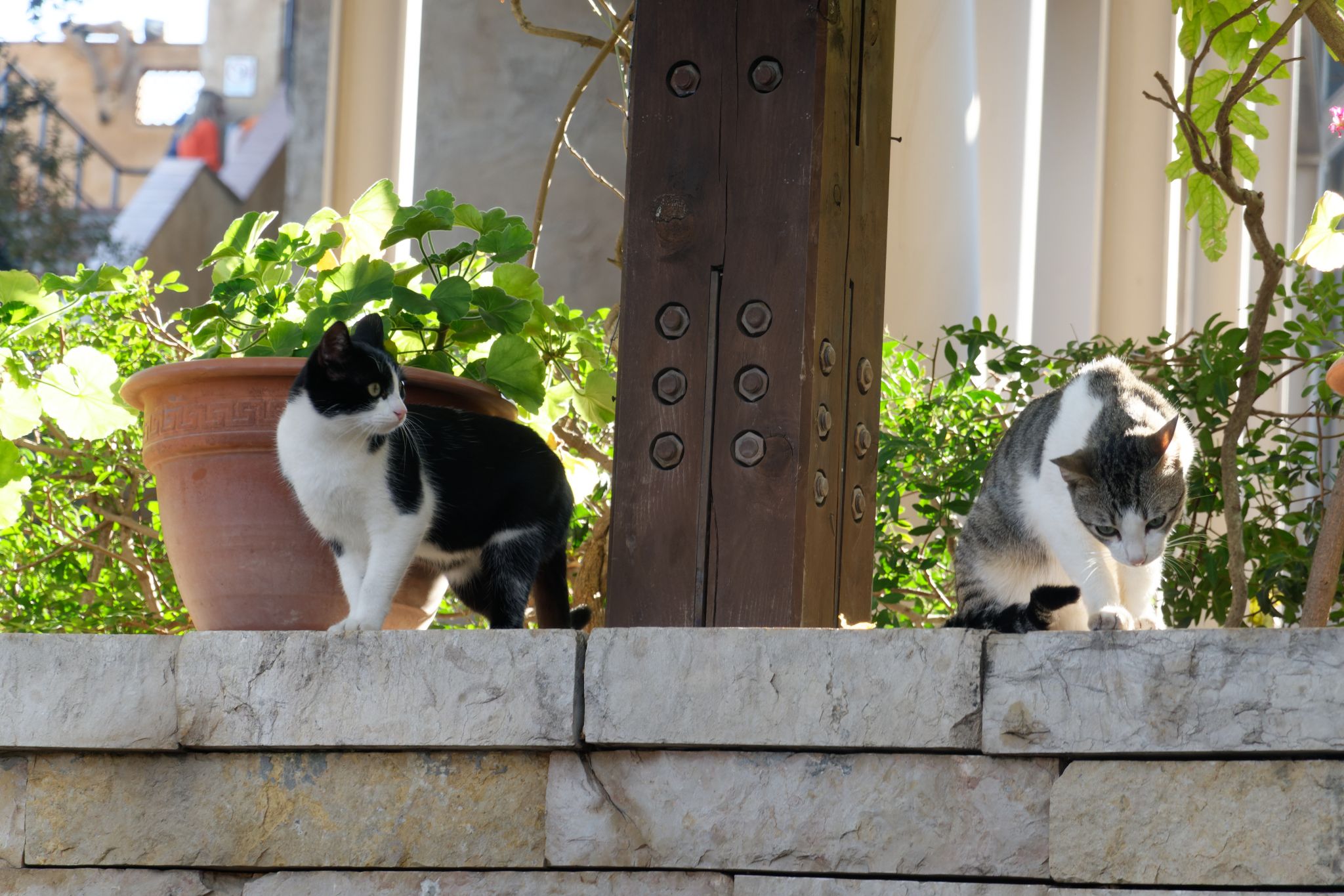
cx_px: 672
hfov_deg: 12.9
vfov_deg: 8.6
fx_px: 5935
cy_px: 448
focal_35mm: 159
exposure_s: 1/160
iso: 320
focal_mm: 57.8
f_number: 4.5
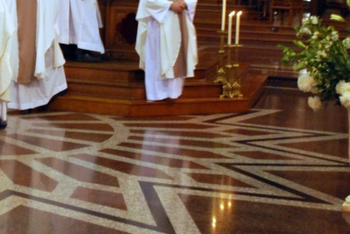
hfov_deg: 22.2
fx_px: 837
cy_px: -7
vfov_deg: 15.6
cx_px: -45
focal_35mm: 86
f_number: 4
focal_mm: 22
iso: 1100
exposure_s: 1/30
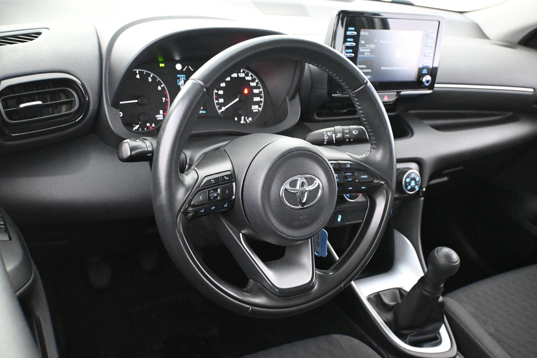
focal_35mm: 38
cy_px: 179
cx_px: 268
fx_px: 559
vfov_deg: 35.5
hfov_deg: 51.3
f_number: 4.2
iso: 10000
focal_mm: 25
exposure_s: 1/40
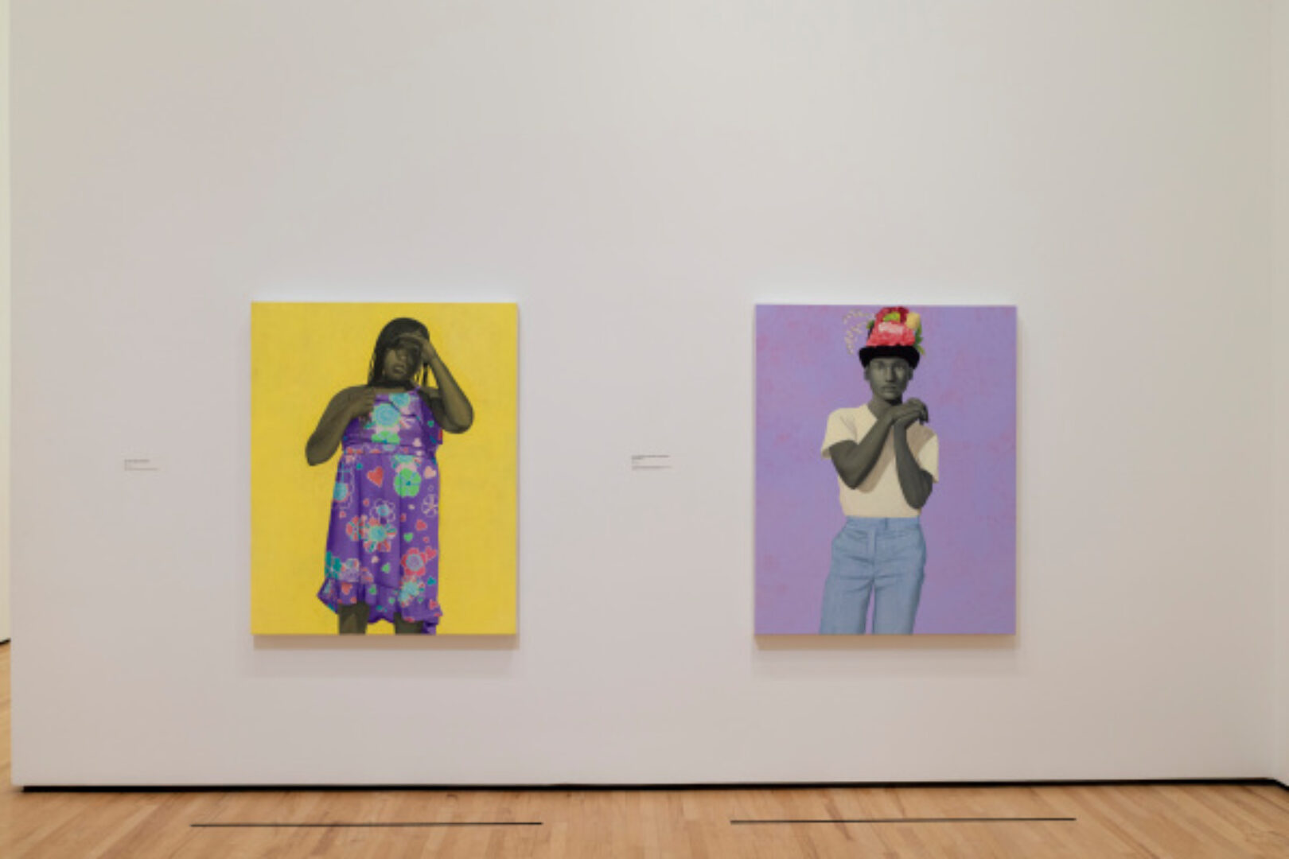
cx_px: 644
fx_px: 1432
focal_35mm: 40
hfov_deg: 48.5
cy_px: 430
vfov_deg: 33.4
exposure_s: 1/13
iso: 400
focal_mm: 40
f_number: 8
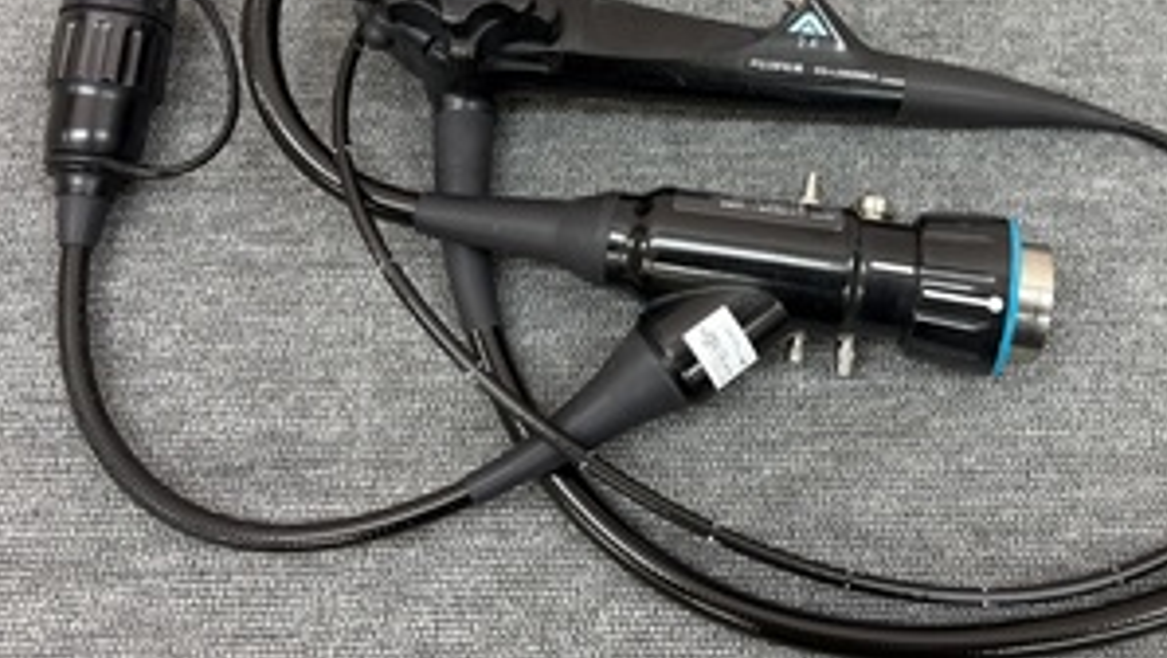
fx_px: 1177
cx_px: 775
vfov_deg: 30.6
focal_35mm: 38
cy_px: 149
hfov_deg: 51.8
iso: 64
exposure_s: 1/60
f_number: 1.6
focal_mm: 5.96
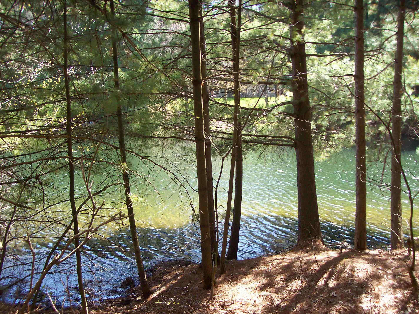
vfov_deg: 39.6
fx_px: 436
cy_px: 157
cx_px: 210
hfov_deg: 51.4
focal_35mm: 36
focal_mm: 6
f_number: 2.7
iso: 80
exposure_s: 1/127
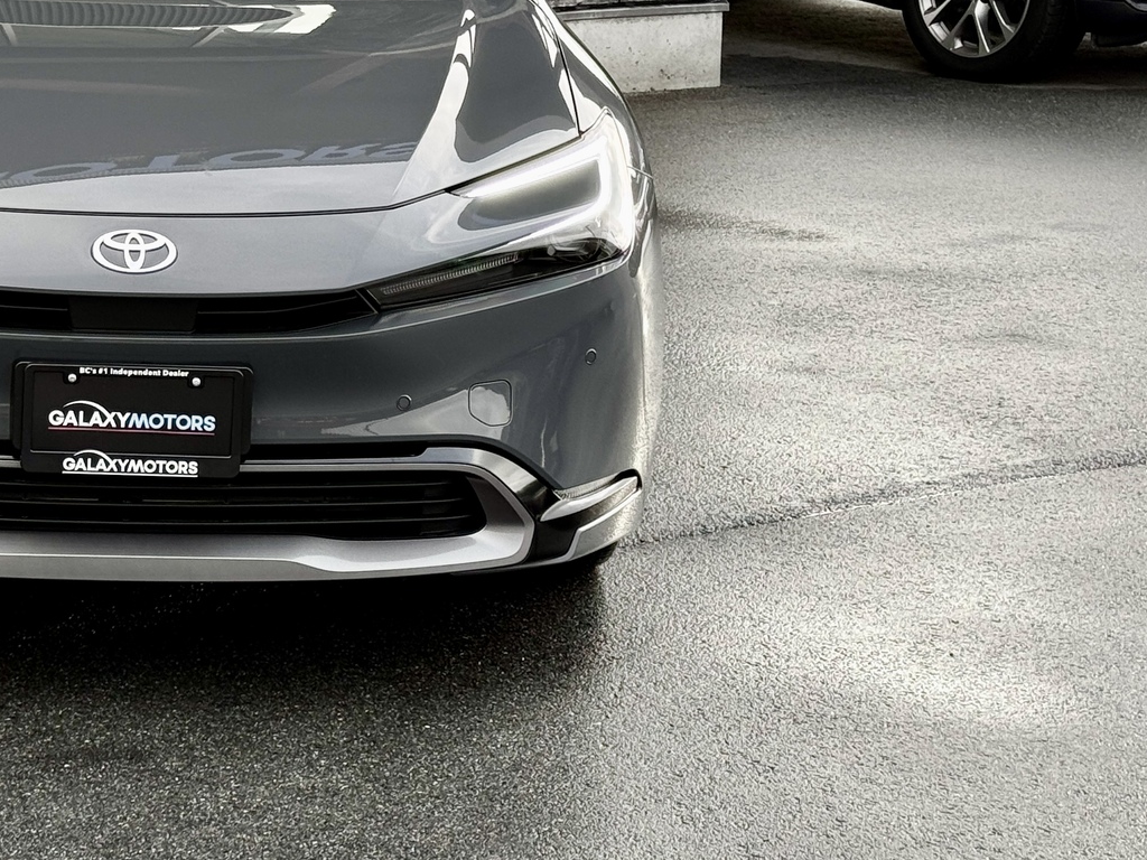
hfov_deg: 20.0
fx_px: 3181
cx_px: 64
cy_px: 197
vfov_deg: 15.3
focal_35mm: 96
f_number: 1.78
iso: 64
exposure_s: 1/241
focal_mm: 6.76
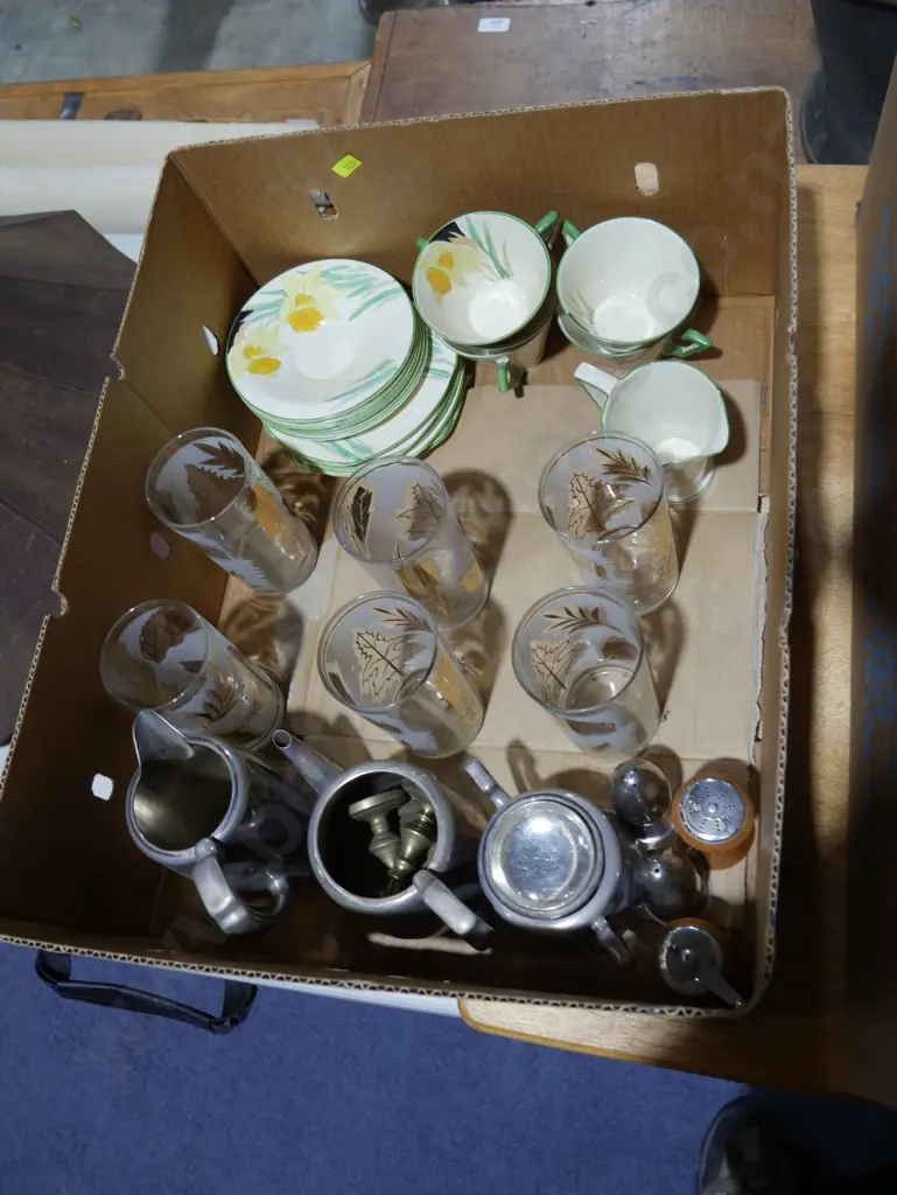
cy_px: 598
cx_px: 448
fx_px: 1036
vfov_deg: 59.9
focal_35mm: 30
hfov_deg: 46.8
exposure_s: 1/60
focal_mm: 15
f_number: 3.6
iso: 200
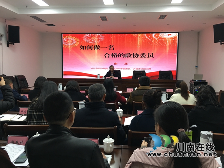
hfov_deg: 61.7
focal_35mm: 29
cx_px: 112
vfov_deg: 48.2
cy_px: 84
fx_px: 188
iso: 32
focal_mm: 4.15
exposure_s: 1/17
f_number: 2.2
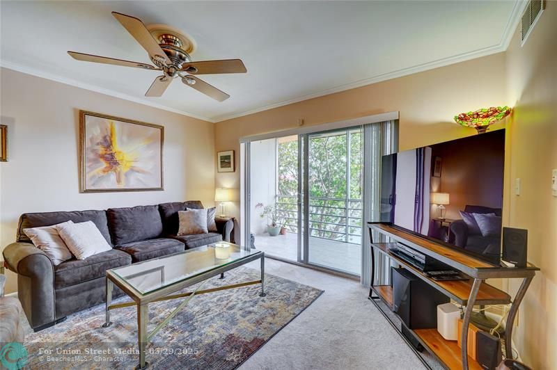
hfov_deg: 104.3
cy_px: 185
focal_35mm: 14
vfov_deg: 81.1
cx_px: 278
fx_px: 216
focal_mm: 14
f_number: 8
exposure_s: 1/15
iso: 400
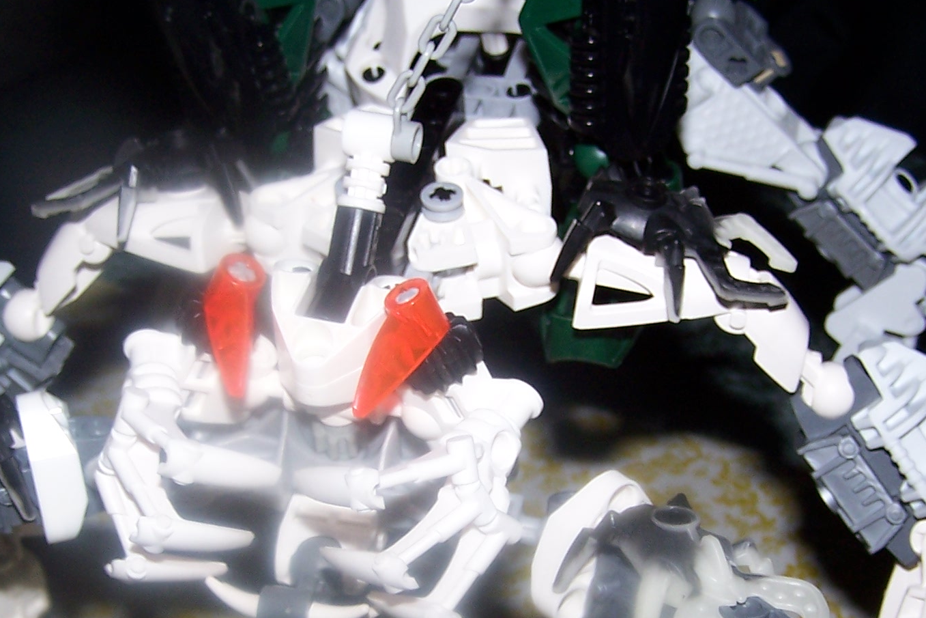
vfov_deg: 18.1
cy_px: 464
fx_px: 1929
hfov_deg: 27.0
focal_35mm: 75
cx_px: 456
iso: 80
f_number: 2.8
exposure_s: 1/60
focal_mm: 6.3
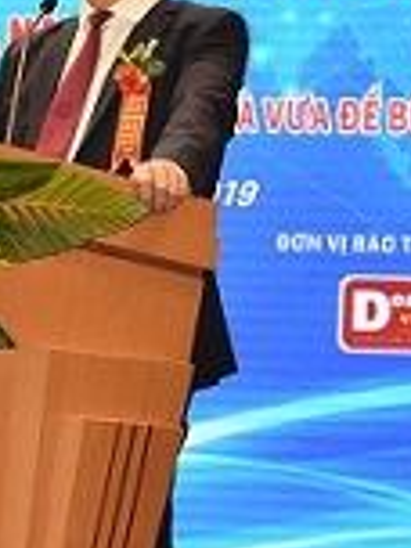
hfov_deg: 5.7
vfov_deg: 7.6
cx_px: -87
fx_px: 4125
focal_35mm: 261
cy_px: 88
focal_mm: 55
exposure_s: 1/125
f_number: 5.6
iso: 1250
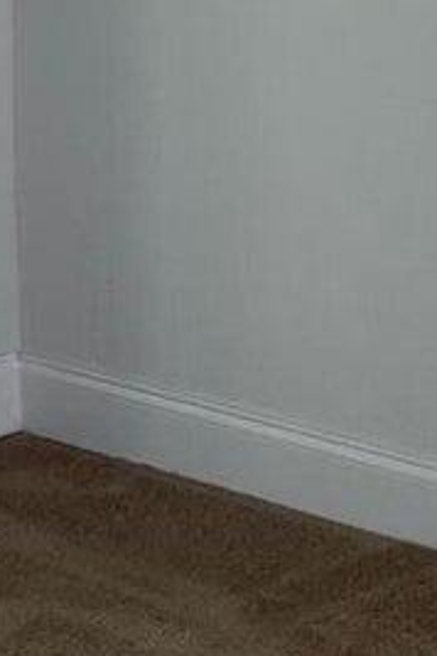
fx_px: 2950
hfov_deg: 8.1
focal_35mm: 162
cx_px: 872
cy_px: -101
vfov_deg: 12.4
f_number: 1.6
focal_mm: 4.2
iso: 64
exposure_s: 1/121
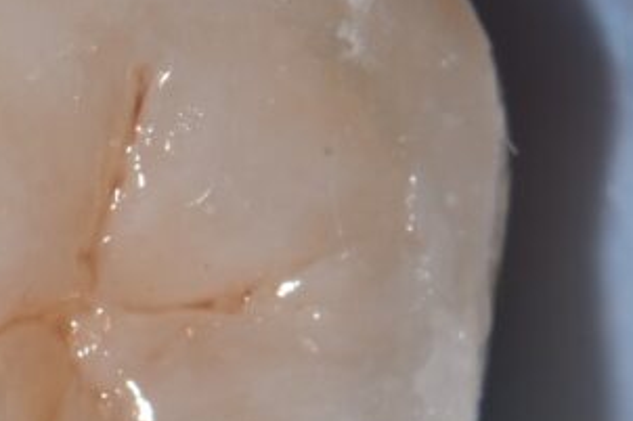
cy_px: 258
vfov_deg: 2.6
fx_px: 9366
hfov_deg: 3.9
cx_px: 90
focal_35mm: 533
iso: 200
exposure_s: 1/160
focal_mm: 105
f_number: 32
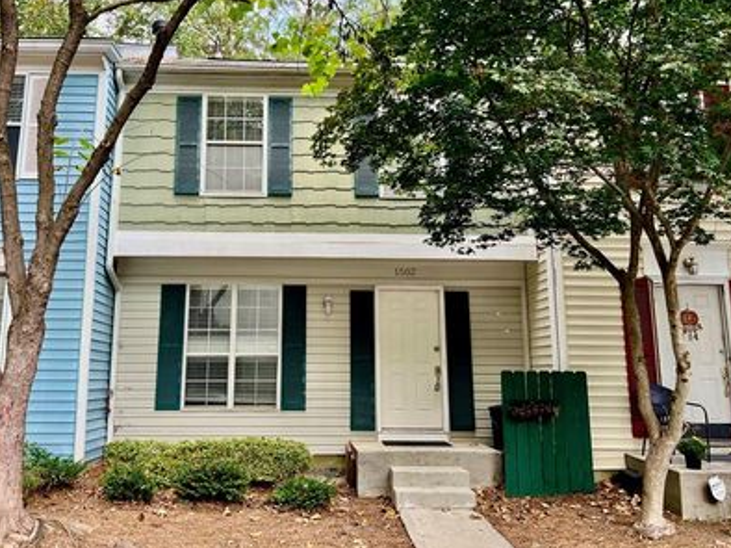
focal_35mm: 33
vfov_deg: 42.7
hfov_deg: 55.3
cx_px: 325
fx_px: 696
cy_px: 226
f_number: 1.5
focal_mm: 5.7
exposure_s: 1/149
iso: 32
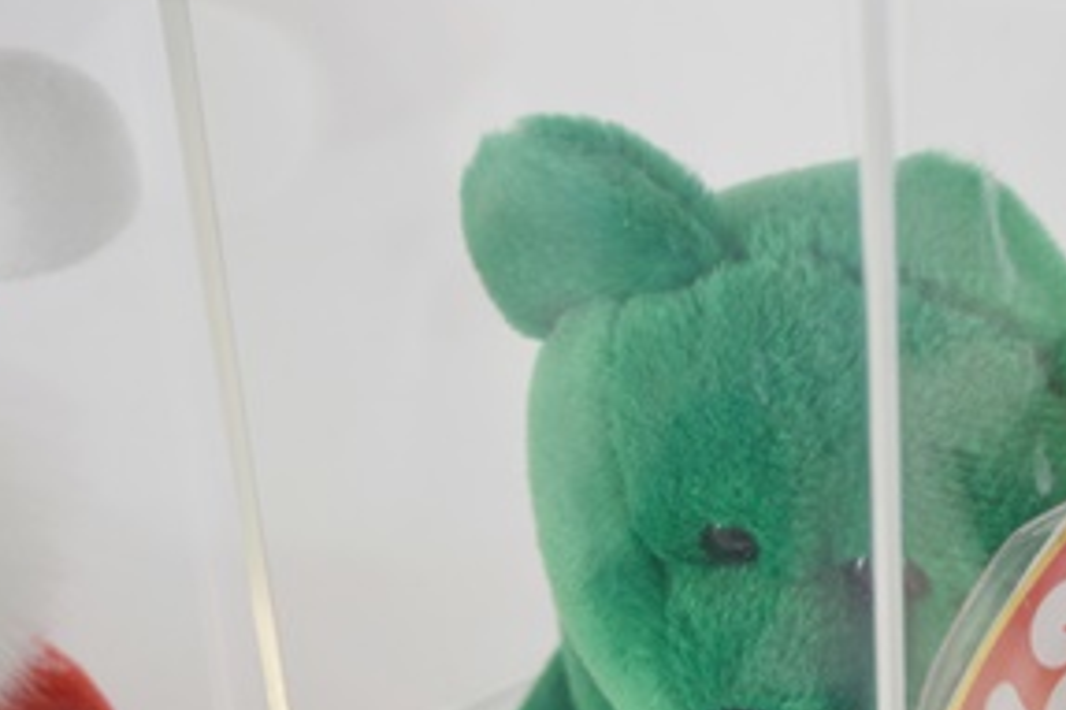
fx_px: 2694
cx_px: 1025
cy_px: 587
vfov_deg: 14.9
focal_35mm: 91
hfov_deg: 21.7
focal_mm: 29
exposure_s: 1/125
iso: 400
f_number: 5.6
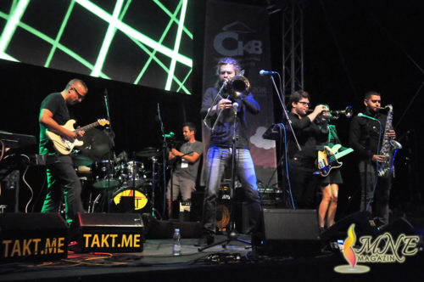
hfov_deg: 41.2
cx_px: 212
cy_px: 141
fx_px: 565
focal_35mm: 48
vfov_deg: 28.0
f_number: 4
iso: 3200
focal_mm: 32
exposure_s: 1/60
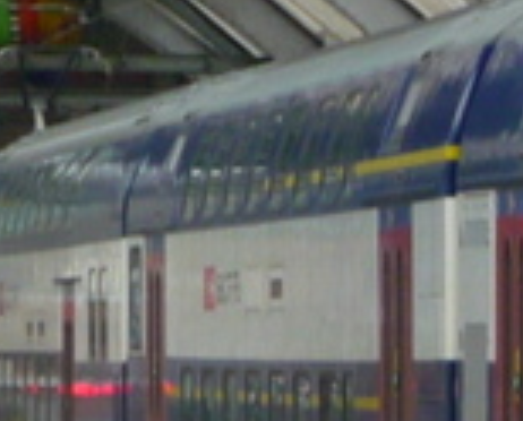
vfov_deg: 2.4
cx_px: 1301
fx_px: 10102
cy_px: 367
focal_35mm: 651
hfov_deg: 2.9
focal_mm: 17.5
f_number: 4.7
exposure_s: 1/50
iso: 160
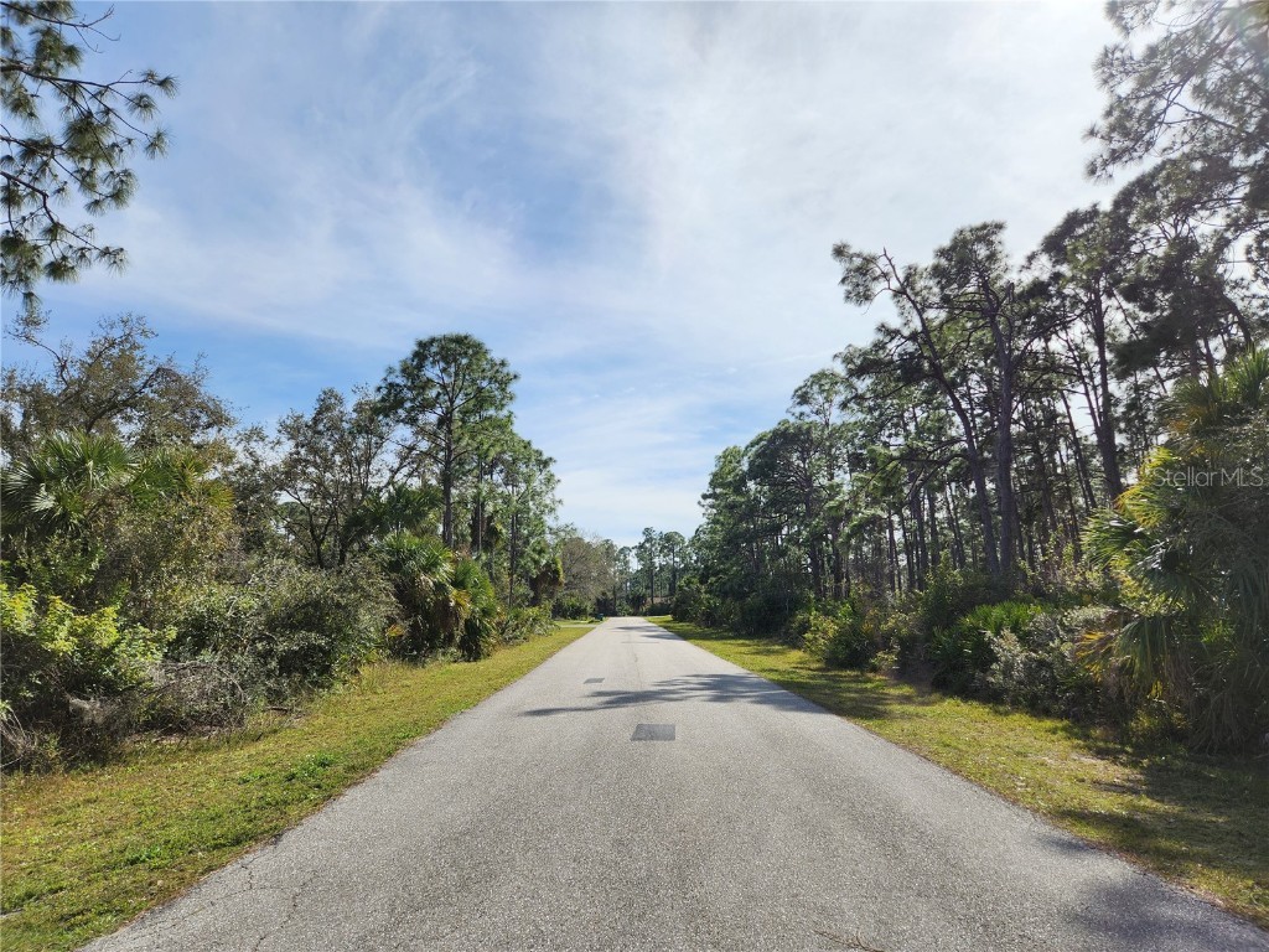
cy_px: 476
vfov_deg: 58.9
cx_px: 634
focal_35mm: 23
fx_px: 843
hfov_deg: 73.9
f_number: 1.8
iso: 20
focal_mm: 5.4
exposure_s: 1/3608
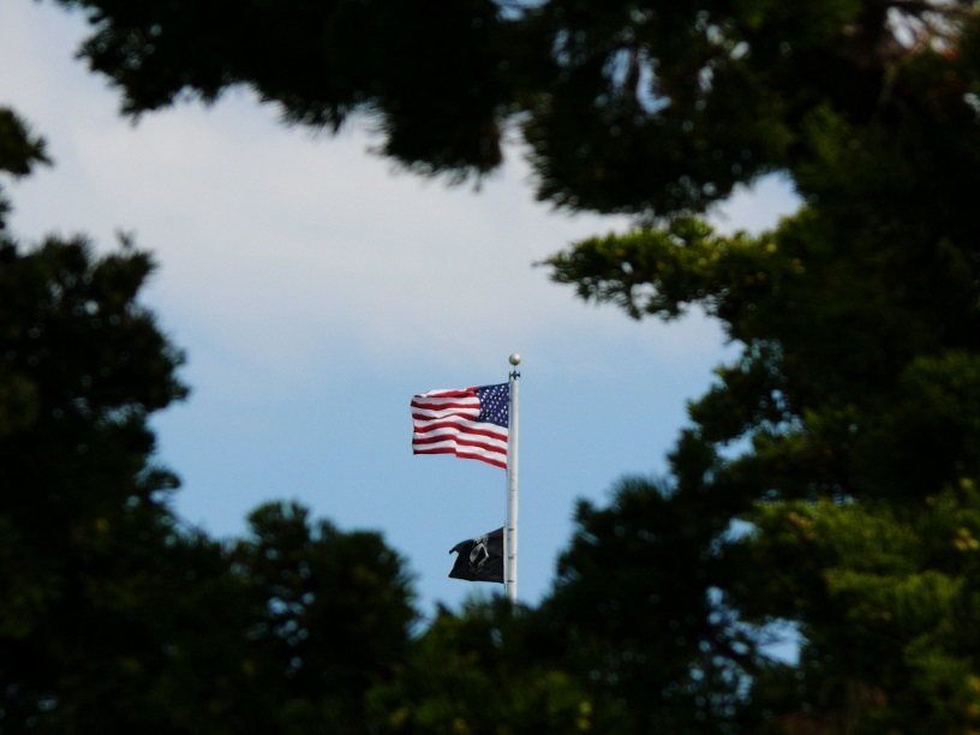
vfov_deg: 4.4
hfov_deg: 5.8
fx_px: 9626
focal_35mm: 340
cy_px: 368
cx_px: 490
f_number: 8
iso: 100
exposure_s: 1/500
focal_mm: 64.2
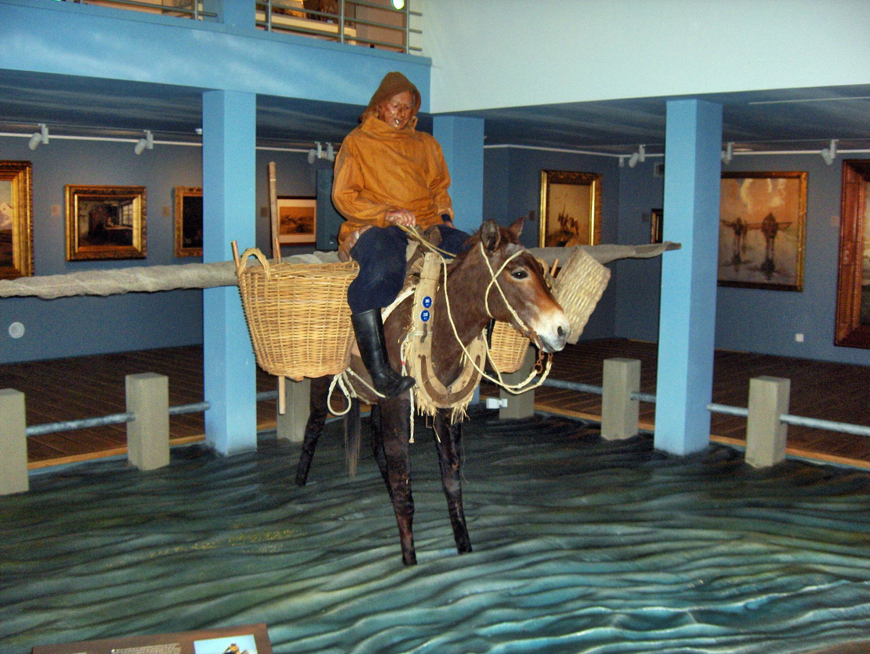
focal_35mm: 39
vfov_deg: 36.9
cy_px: 327
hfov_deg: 47.8
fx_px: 981
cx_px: 435
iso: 124
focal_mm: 8
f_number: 2.8
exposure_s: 1/60
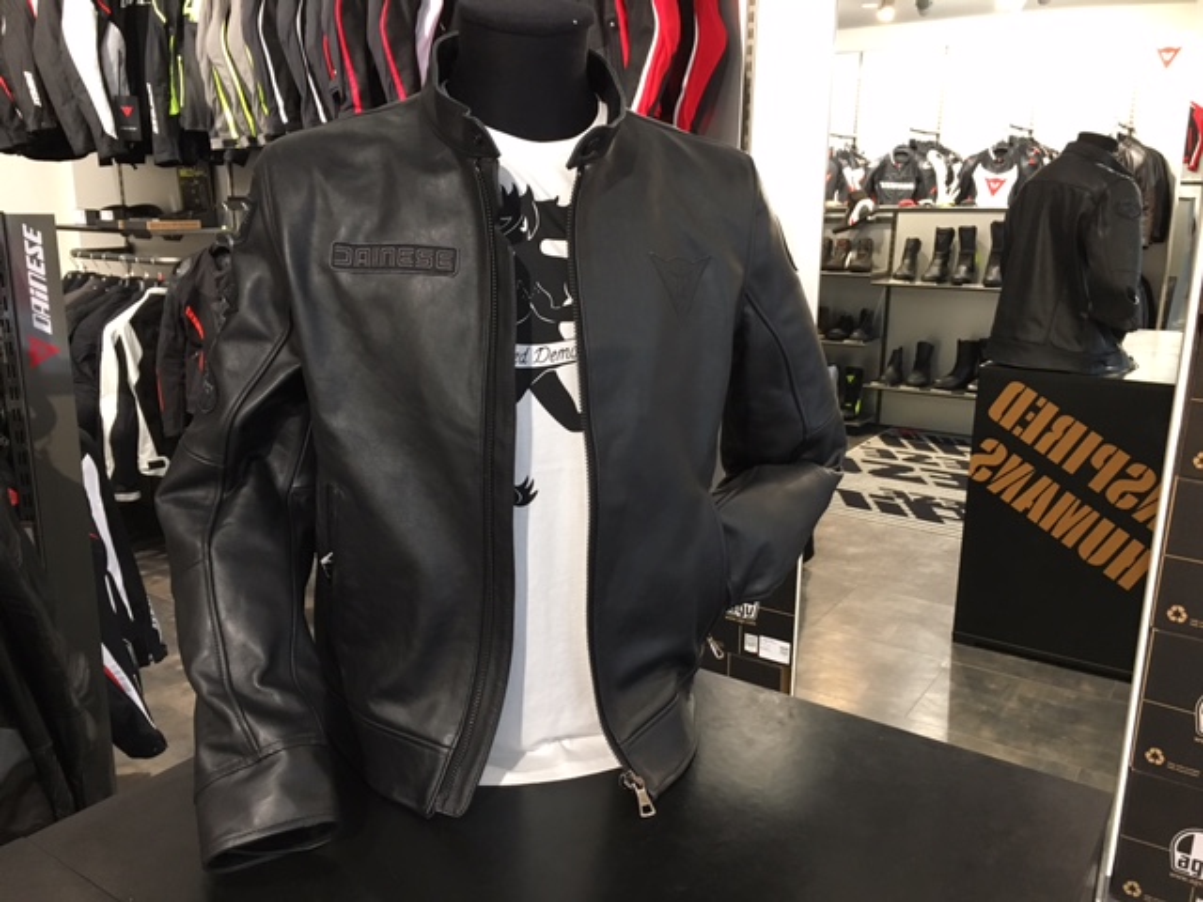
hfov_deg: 61.7
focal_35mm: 29
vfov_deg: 48.2
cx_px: 602
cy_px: 451
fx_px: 1008
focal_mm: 4.15
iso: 160
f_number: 2.2
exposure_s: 1/30
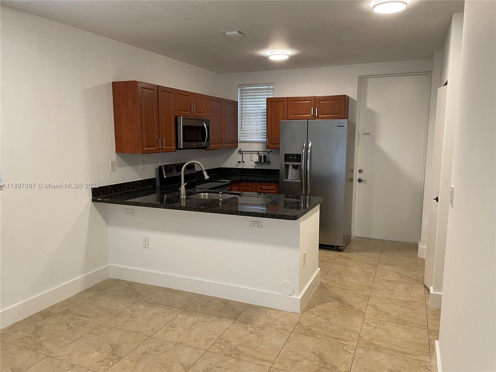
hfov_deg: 67.3
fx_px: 373
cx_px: 248
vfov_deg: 53.1
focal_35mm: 26
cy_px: 186
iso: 125
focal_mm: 4.2
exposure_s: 1/60
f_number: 1.6
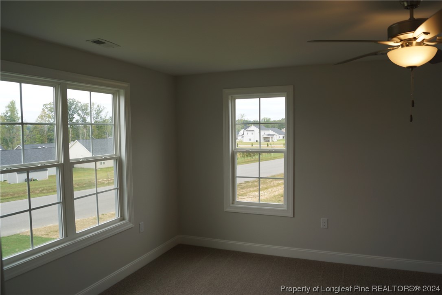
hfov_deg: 67.4
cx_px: 221
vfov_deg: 47.9
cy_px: 148
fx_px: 331
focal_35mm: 27
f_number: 5
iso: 100
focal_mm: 18
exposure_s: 1/100
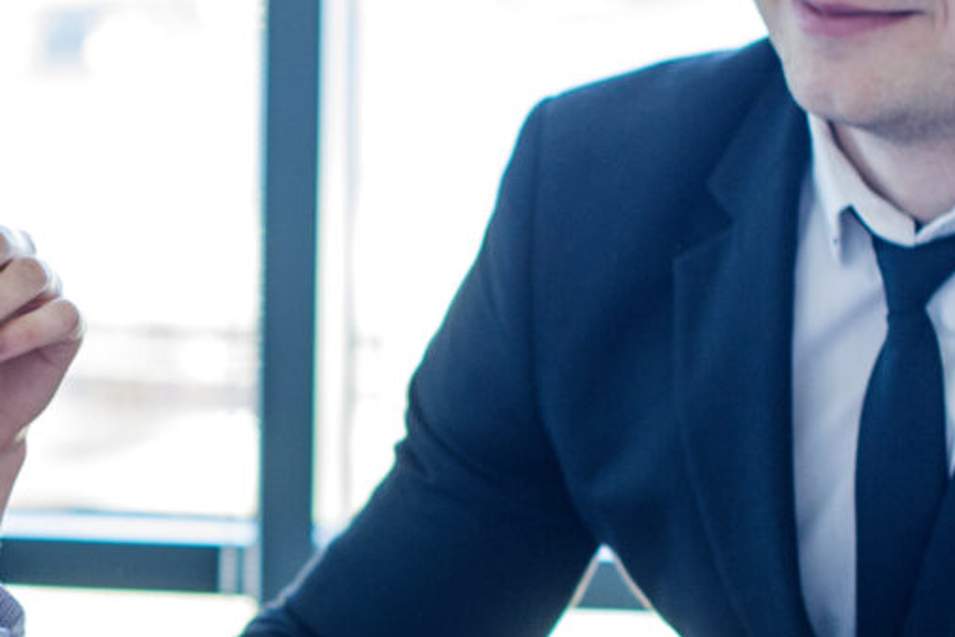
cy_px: 608
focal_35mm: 202
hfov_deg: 10.1
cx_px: -75
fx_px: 5358
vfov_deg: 6.8
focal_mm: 50
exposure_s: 1/100
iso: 500
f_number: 3.2
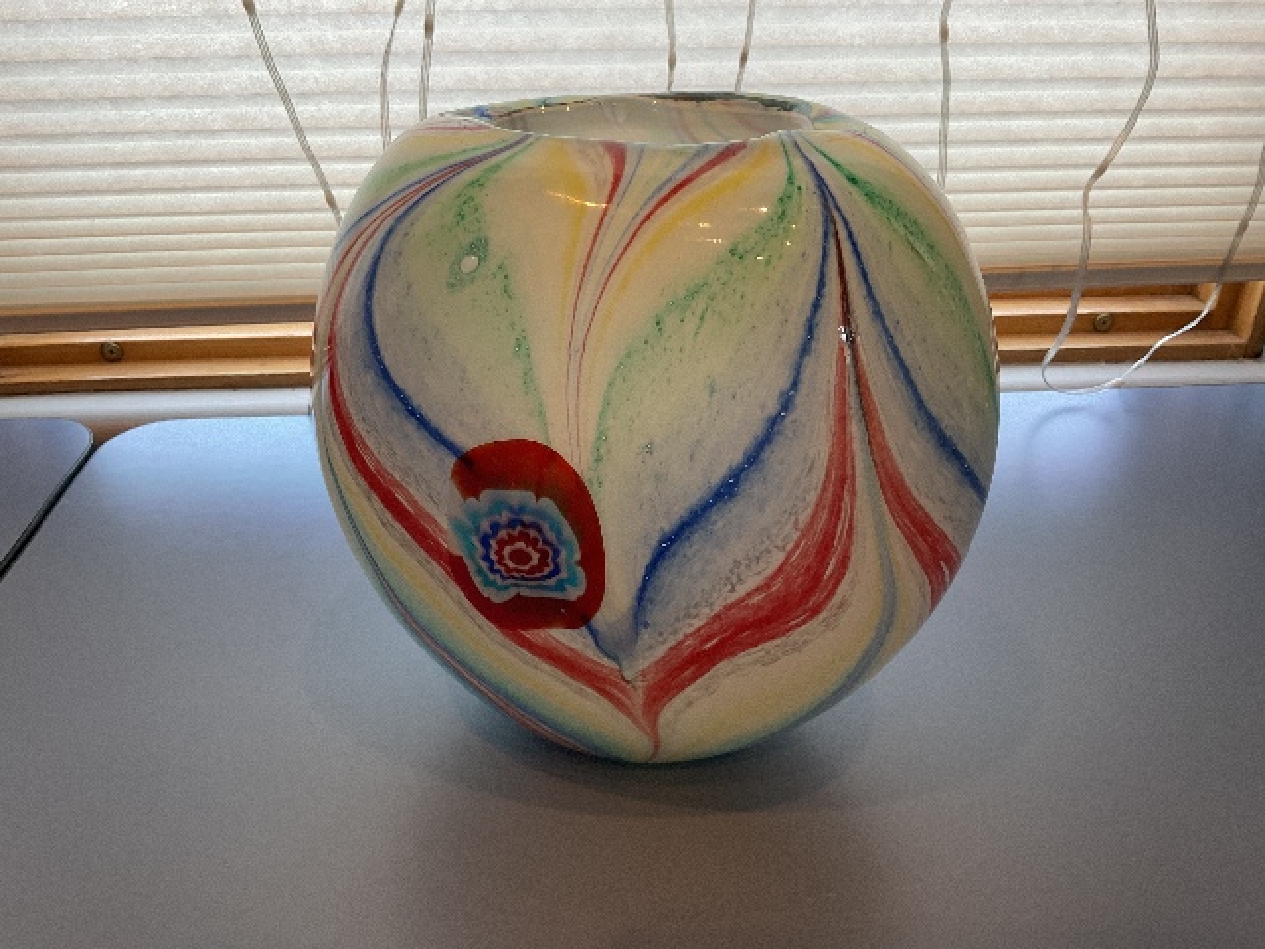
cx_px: 632
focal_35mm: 29
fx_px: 1060
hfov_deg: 61.7
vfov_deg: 48.2
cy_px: 474
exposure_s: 1/60
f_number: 1.8
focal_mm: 3
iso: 64
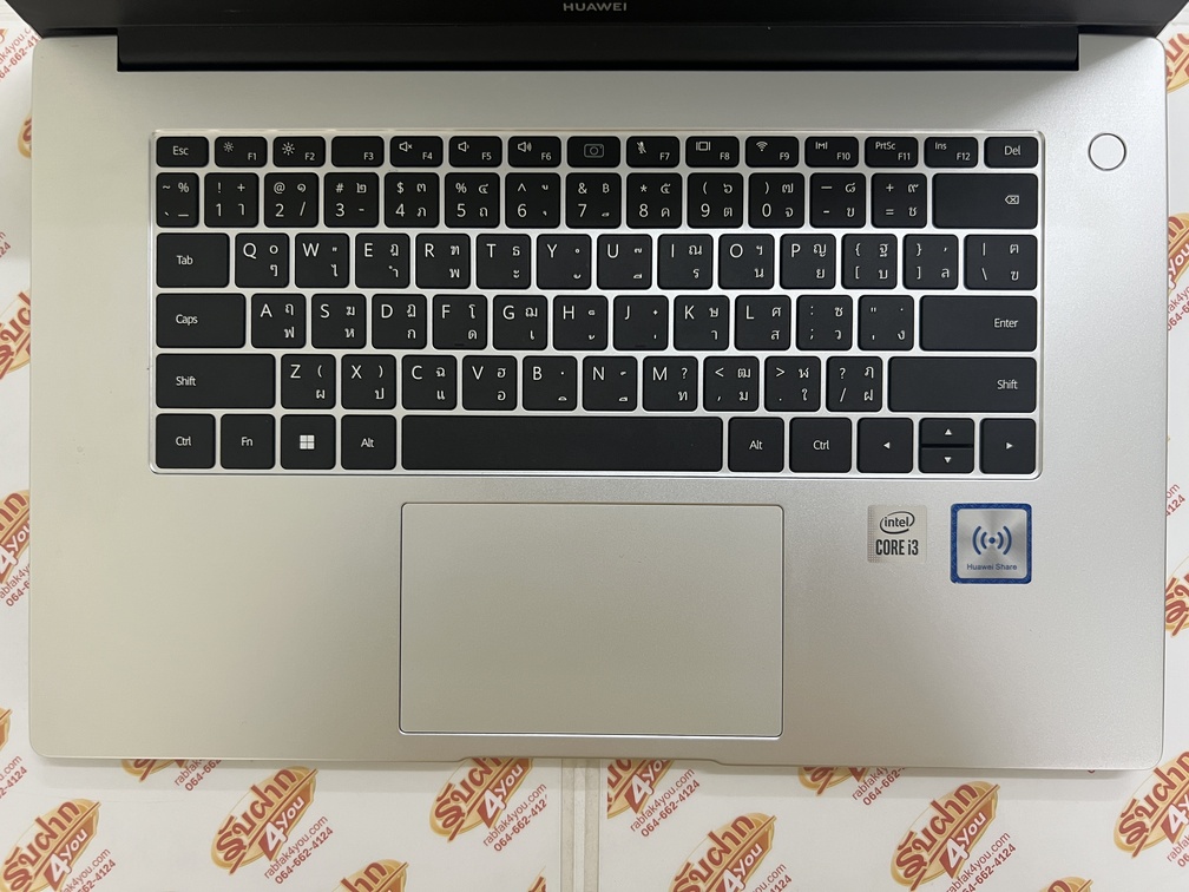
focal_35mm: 26
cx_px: 594
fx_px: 893
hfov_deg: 67.3
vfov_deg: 53.1
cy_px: 446
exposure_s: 1/60
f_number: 1.5
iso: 160
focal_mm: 5.7
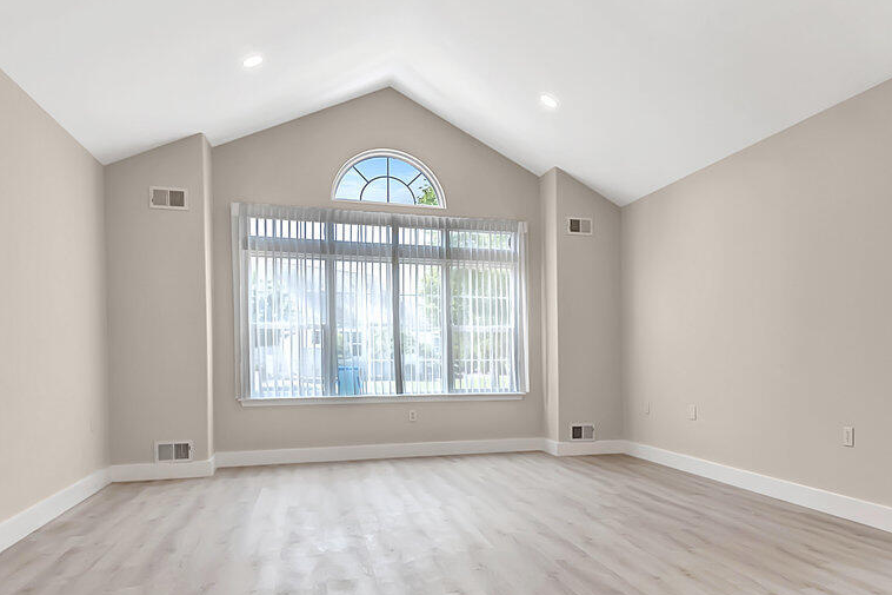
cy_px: 356
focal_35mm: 28
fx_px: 690
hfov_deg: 64.1
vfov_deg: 46.4
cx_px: 592
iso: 200
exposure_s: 1/60
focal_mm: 11
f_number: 6.3
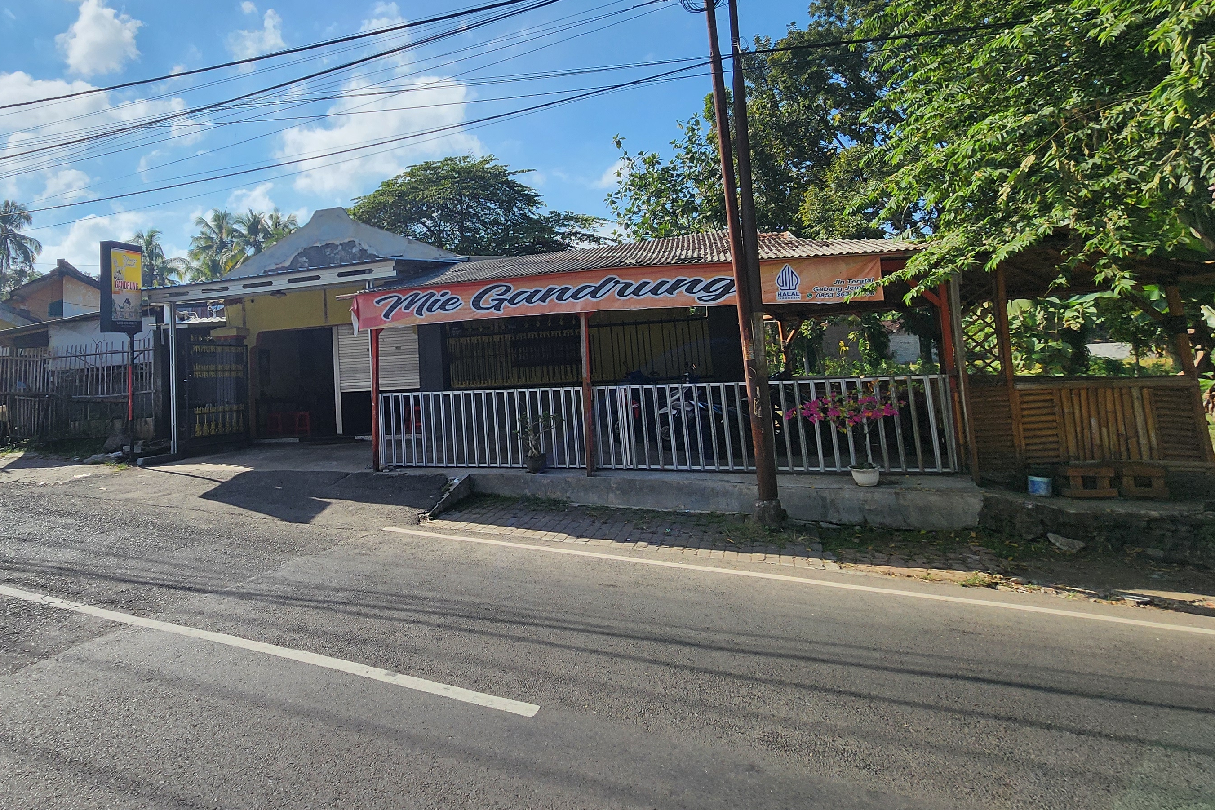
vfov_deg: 61.1
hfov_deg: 81.3
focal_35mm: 20
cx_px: 411
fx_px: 675
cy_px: 304
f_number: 2.2
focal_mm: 2.2
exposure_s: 1/3608
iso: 50
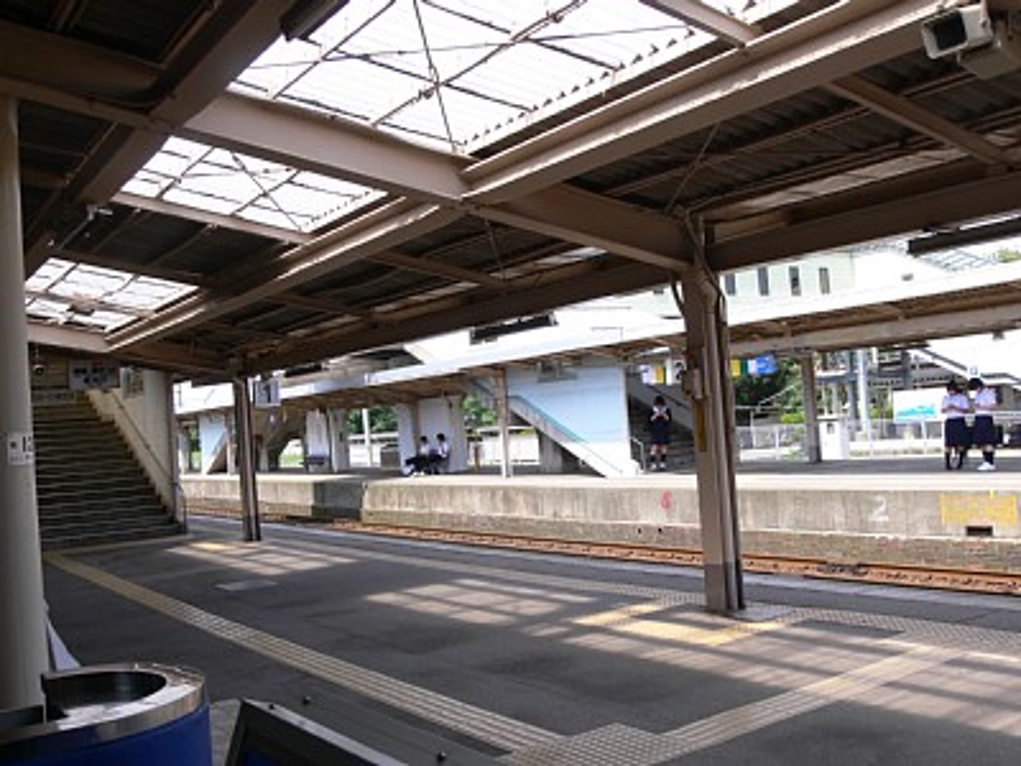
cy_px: 383
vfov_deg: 40.7
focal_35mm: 35
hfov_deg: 52.6
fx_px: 1032
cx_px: 510
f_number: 5.6
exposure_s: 1/125
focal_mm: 7.4
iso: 80
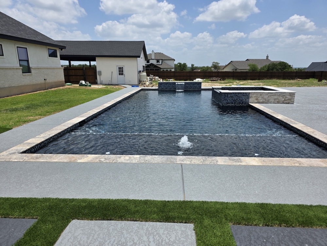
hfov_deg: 73.9
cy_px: 123
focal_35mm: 23
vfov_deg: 58.9
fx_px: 217
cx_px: 164
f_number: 1.7
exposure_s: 1/7944
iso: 64
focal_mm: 6.3
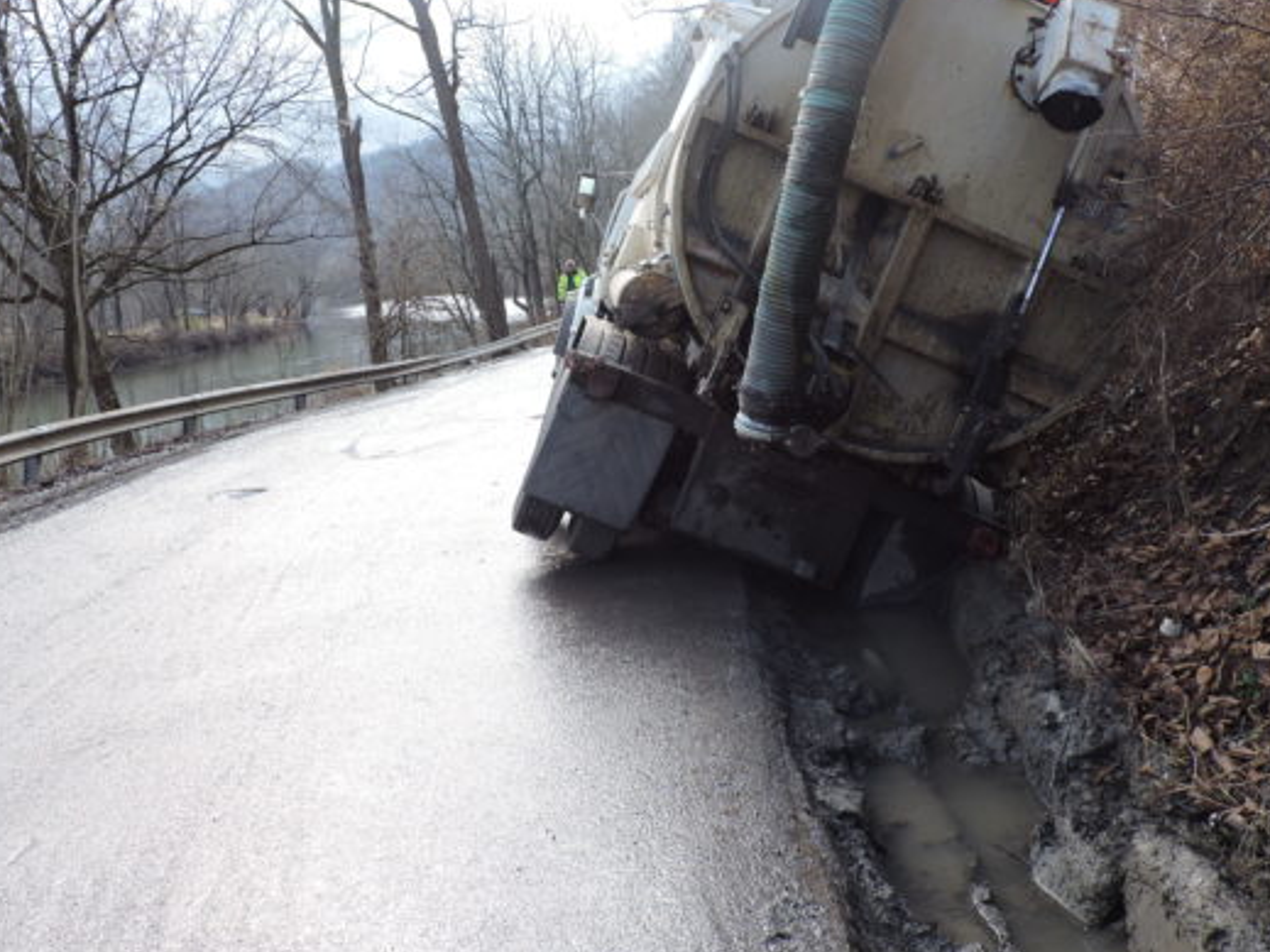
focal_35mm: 36
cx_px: 628
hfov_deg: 51.4
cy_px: 360
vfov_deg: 39.4
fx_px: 1320
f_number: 3.1
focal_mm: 5
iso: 100
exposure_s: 1/250
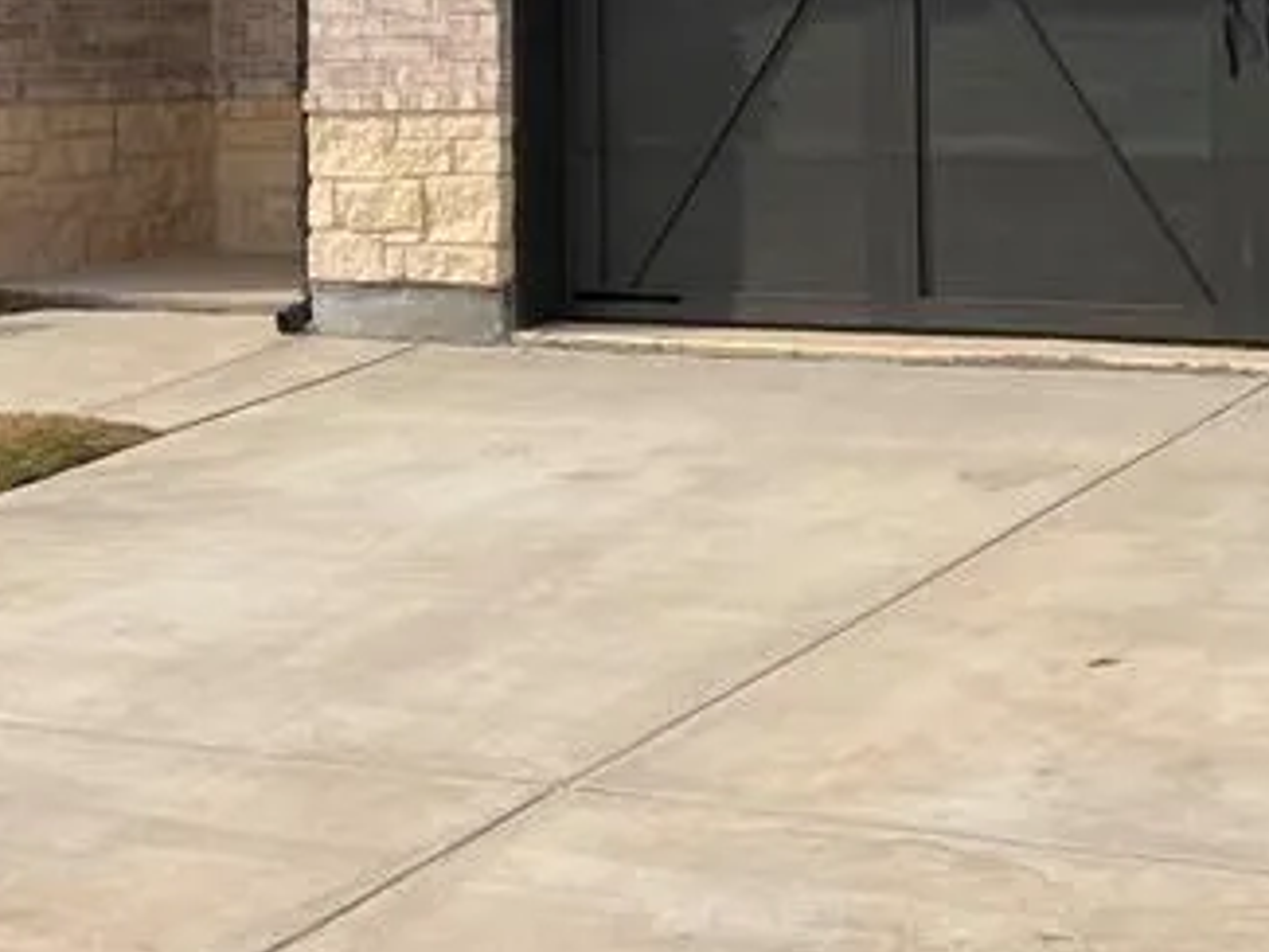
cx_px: 1043
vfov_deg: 17.3
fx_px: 3007
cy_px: -133
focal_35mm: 82
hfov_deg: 23.4
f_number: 1.5
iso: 50
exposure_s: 1/3704
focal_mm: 5.7
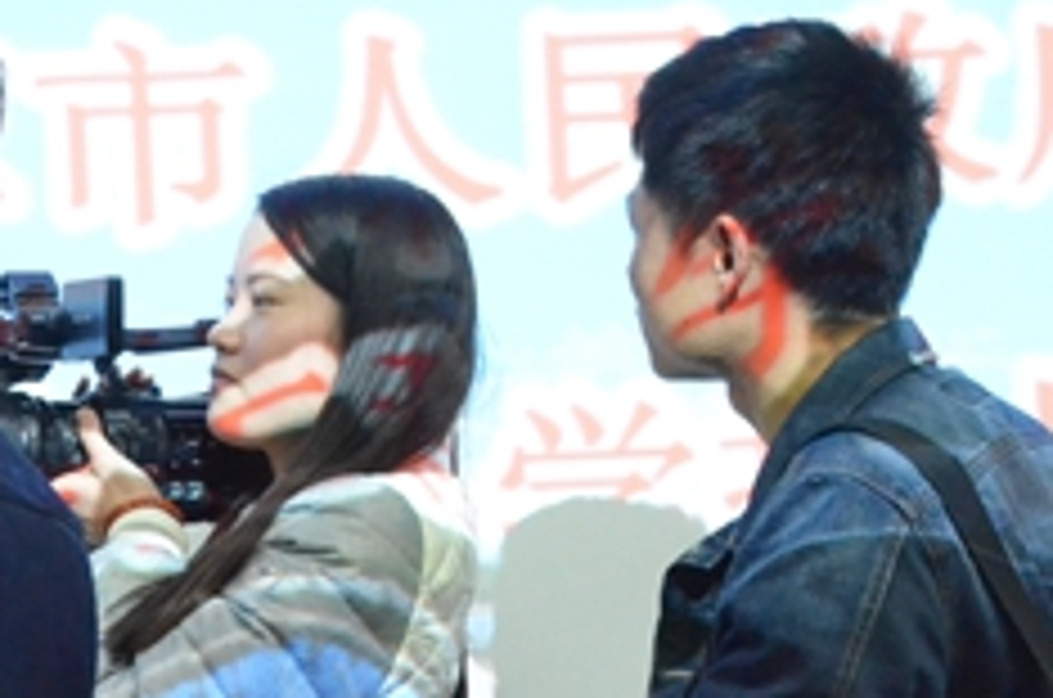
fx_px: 4495
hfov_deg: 13.0
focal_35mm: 154
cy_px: 502
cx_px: -207
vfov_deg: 8.9
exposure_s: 1/20
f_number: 14
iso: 6400
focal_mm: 40
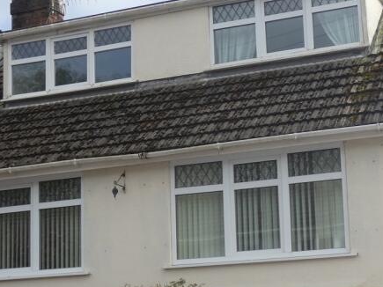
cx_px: 309
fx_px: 807
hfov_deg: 26.2
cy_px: 196
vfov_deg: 20.1
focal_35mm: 73
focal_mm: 5.5
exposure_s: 1/640
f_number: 3.3
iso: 80
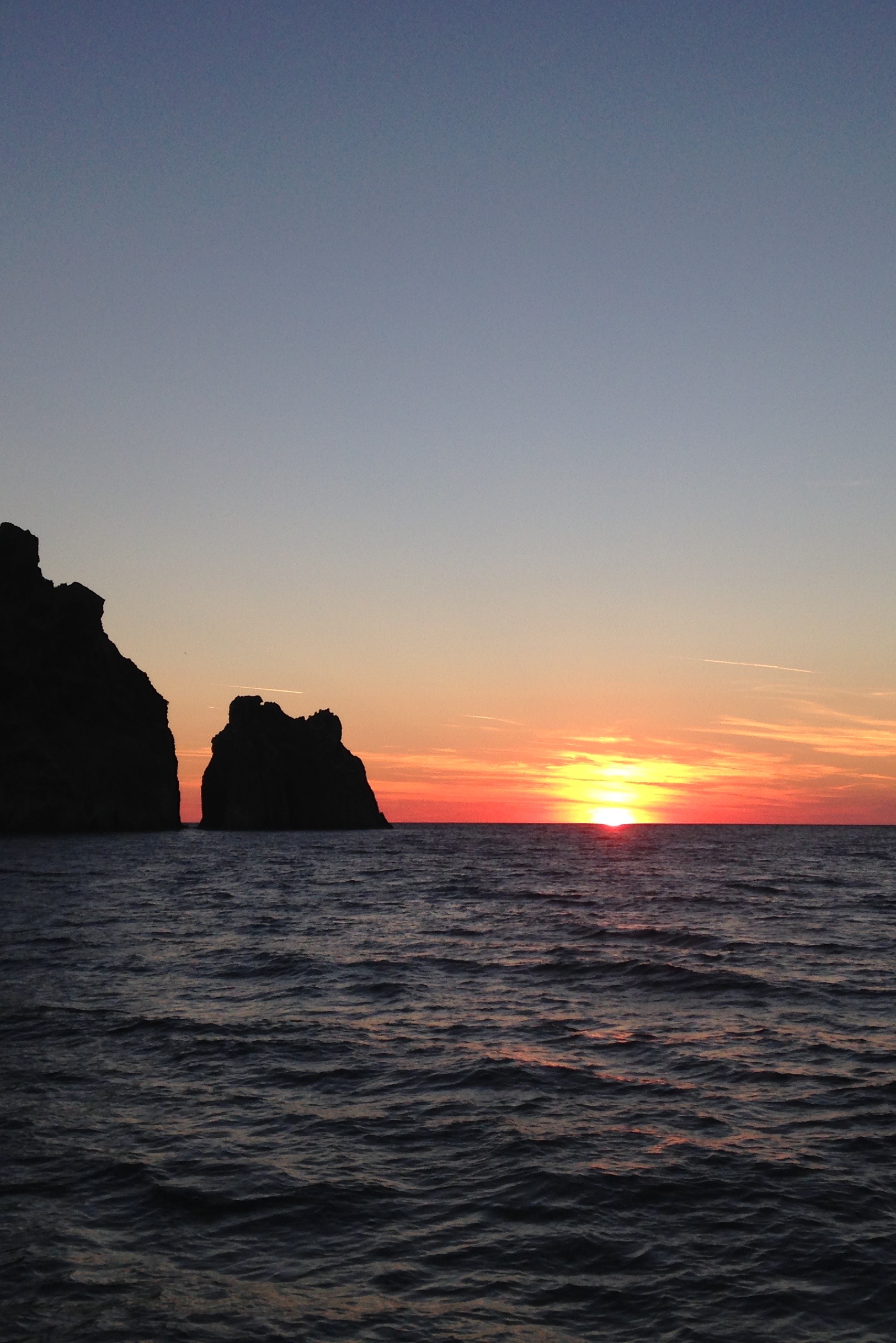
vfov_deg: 42.7
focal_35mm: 46
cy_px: 668
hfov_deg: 29.2
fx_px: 1717
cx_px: 481
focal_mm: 4.12
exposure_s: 1/463
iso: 50
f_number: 2.4
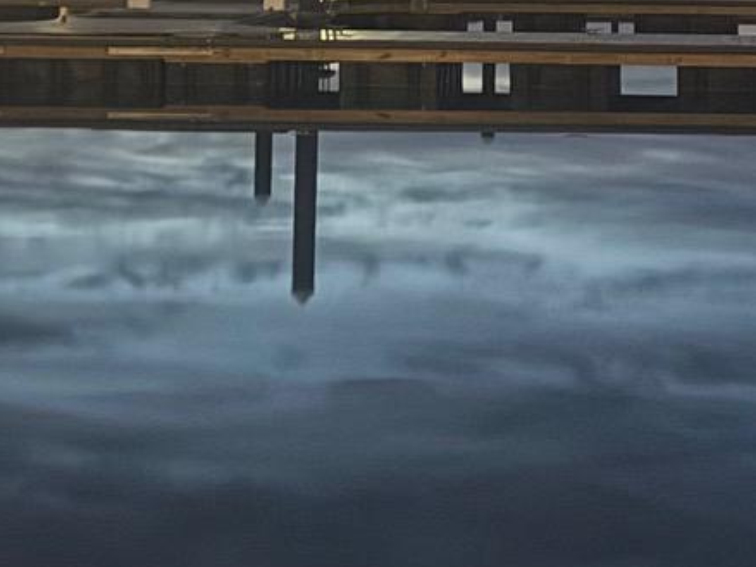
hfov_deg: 17.0
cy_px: -97
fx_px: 2445
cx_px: 821
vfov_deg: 12.9
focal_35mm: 112
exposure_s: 1/9
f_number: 1.78
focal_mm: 6.76
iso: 1250
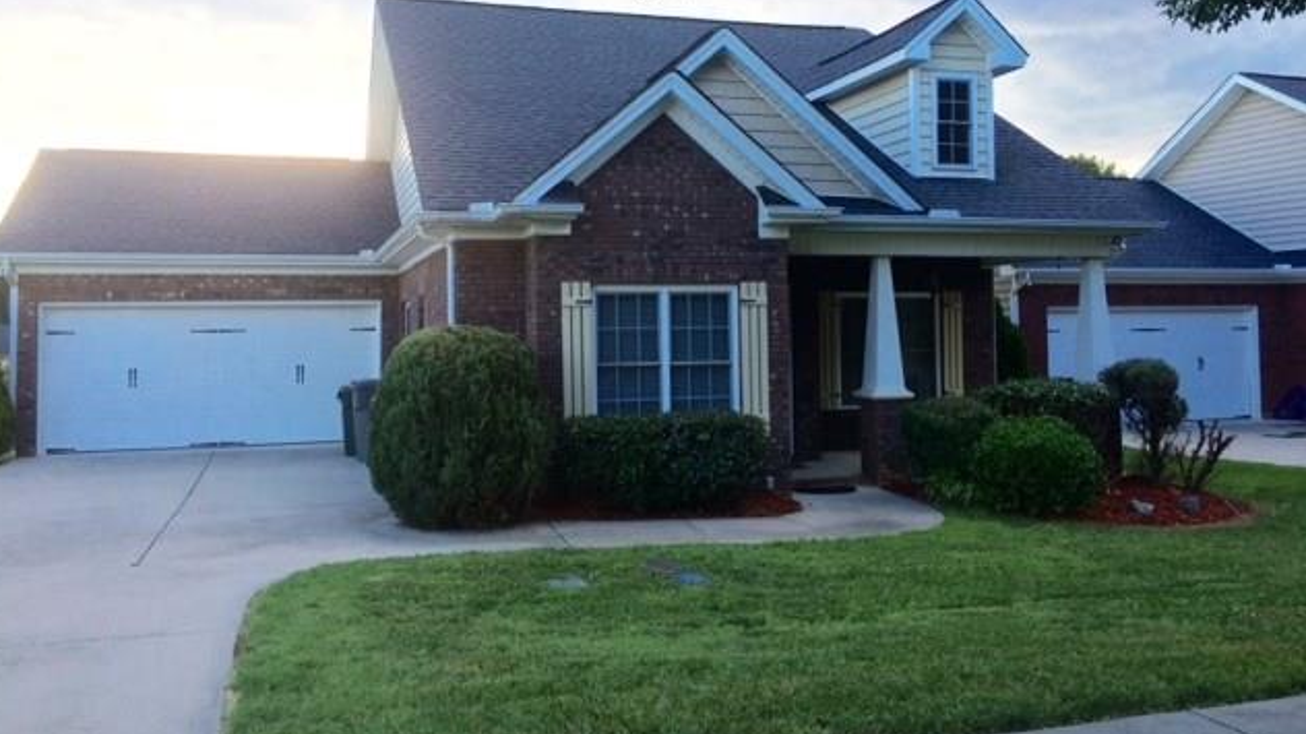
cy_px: 285
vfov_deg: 36.5
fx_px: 1108
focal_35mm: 32
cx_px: 647
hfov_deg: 61.0
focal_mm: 4.15
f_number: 2.2
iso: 32
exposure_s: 1/122
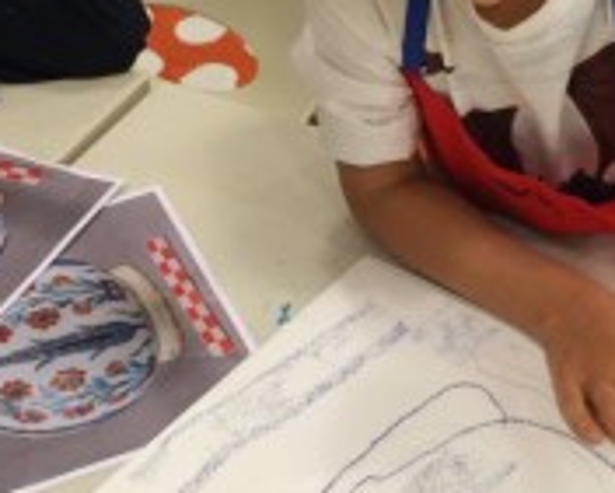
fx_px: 1675
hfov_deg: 20.7
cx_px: 395
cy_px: 358
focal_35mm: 92
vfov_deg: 16.7
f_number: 2.2
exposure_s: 1/30
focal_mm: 4.15
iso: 64
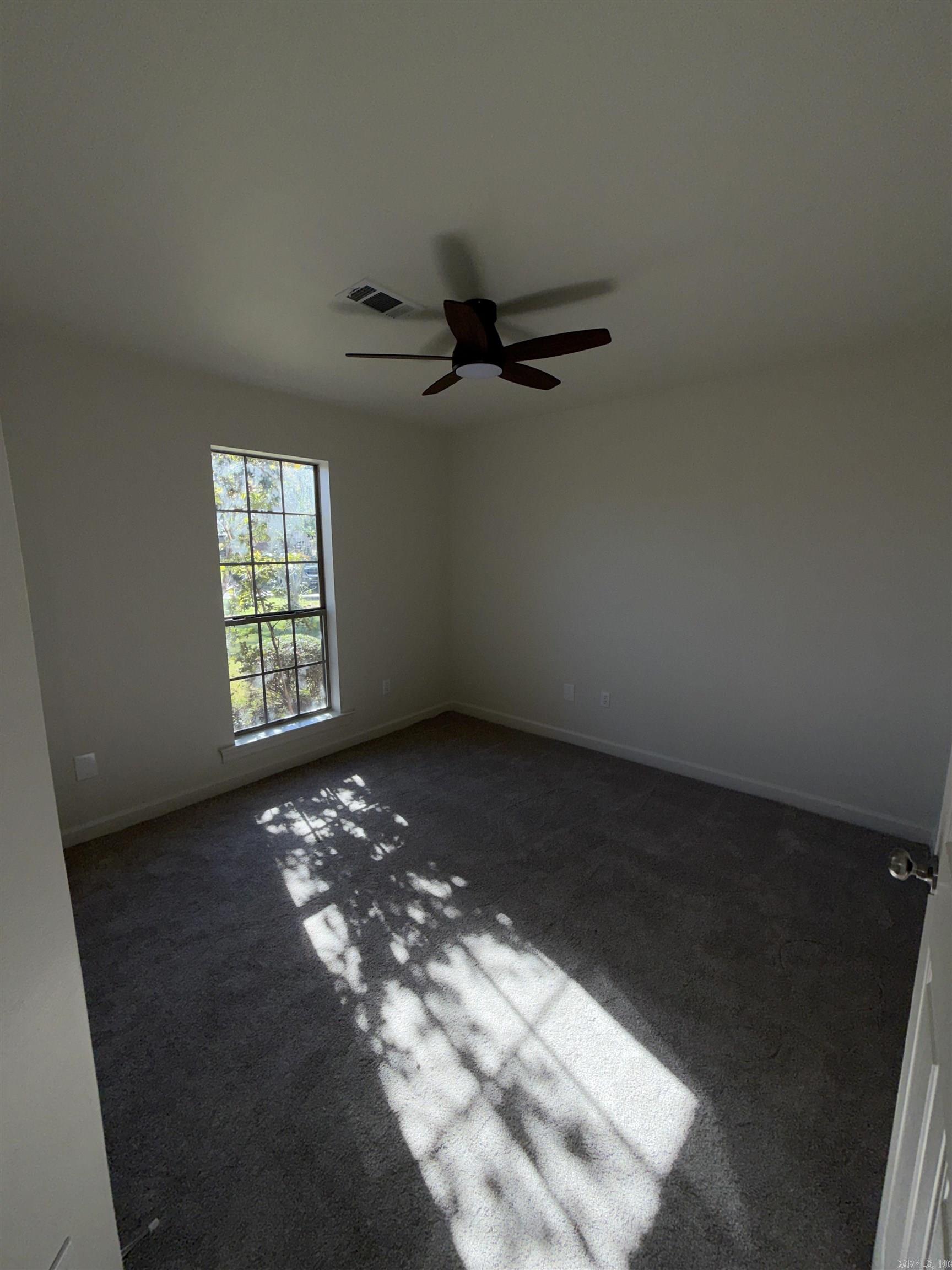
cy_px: 635
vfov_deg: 102.1
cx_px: 476
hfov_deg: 85.7
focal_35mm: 14
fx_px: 513
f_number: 2.2
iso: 16
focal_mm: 2.22
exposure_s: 1/160
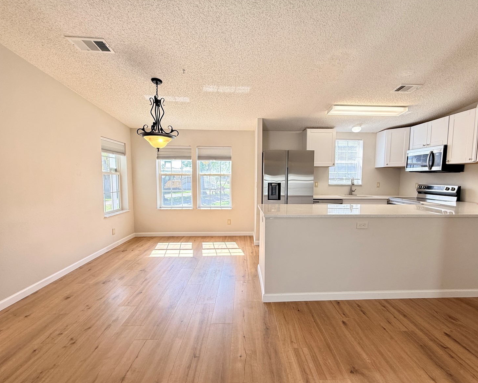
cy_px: 193
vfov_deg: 84.0
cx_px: 255
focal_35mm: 15
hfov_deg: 96.7
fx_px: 212
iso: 100
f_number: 2.2
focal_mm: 2.22
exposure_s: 1/120
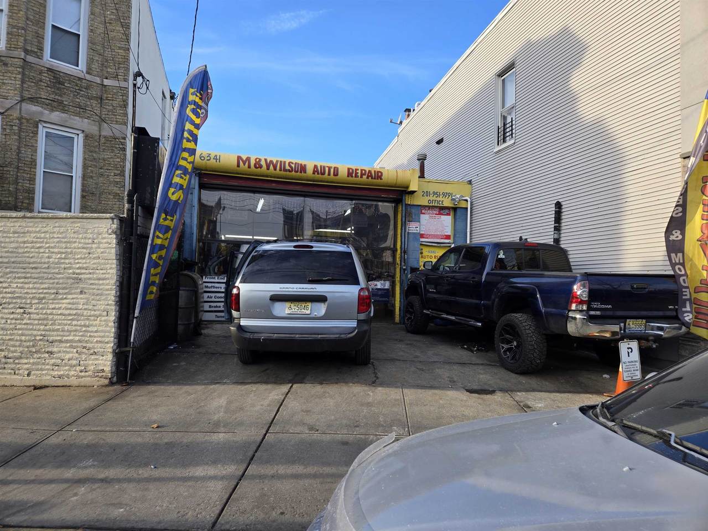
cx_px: 354
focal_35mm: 23
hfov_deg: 73.9
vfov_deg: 58.9
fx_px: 470
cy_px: 266
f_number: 1.8
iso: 25
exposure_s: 1/477
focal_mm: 5.4
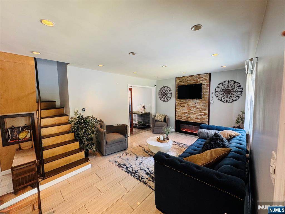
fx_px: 115
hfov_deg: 102.1
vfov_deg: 85.7
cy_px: 107
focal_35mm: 14
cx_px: 142
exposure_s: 1/60
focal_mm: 2.22
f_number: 2.2
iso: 160
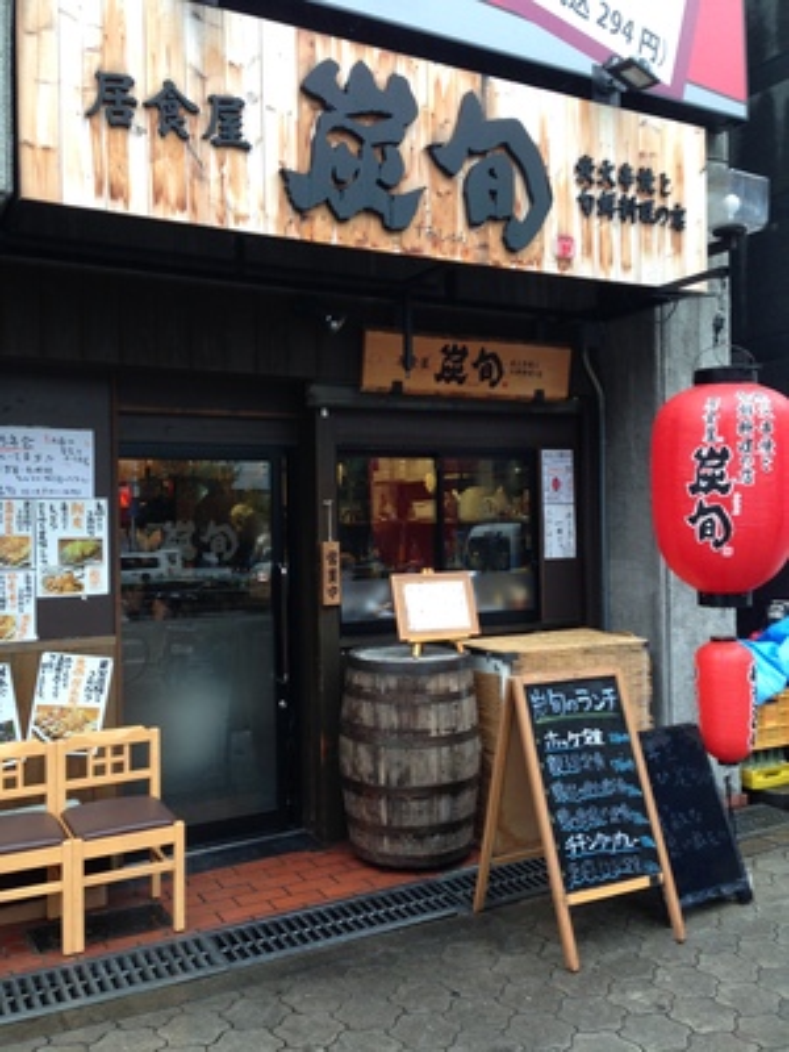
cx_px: 394
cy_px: 526
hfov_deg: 42.9
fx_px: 1003
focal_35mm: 33
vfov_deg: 55.4
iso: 50
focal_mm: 4.12
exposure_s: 1/30
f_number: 2.4
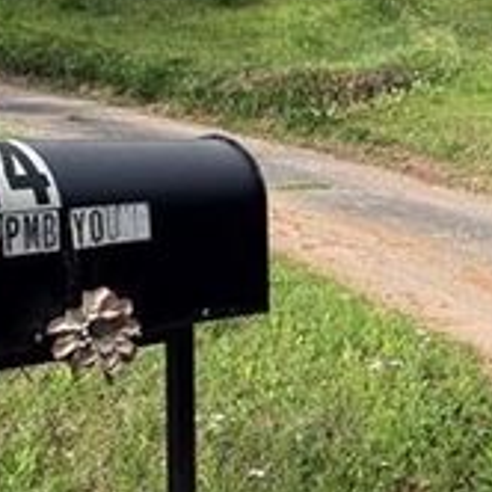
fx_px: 1367
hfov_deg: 19.5
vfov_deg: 20.4
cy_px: 182
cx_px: 554
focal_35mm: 85
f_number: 1.78
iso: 80
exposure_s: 1/1522
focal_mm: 6.76
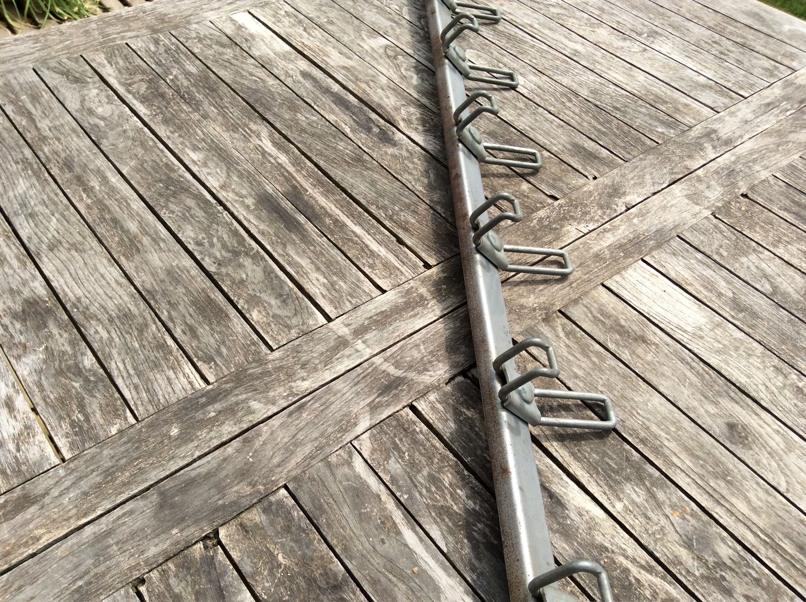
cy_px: 301
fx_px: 744
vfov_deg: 44.1
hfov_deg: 56.9
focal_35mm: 32
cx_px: 403
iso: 32
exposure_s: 1/1079
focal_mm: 3.3
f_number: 2.4
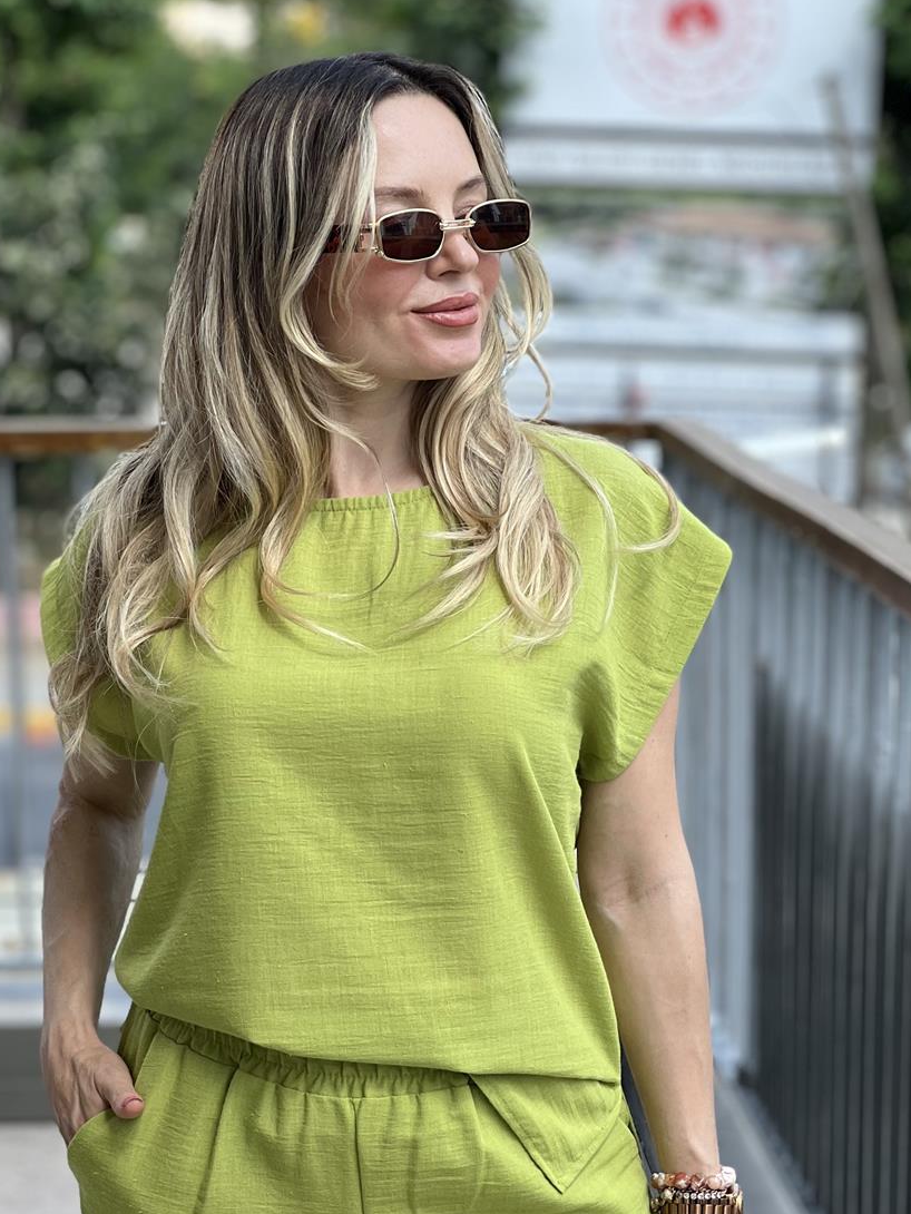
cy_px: 779
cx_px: 428
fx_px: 3964
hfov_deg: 13.1
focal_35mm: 113
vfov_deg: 17.4
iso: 25
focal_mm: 9
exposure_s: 1/232
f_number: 2.8
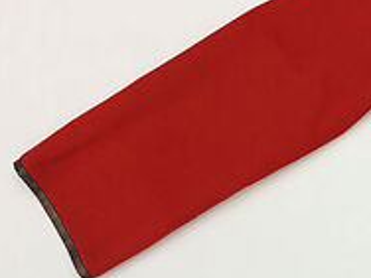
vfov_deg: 14.6
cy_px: 302
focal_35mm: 99
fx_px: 1061
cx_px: 555
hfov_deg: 17.8
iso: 25
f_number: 2.4
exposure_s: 1/40
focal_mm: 3.3
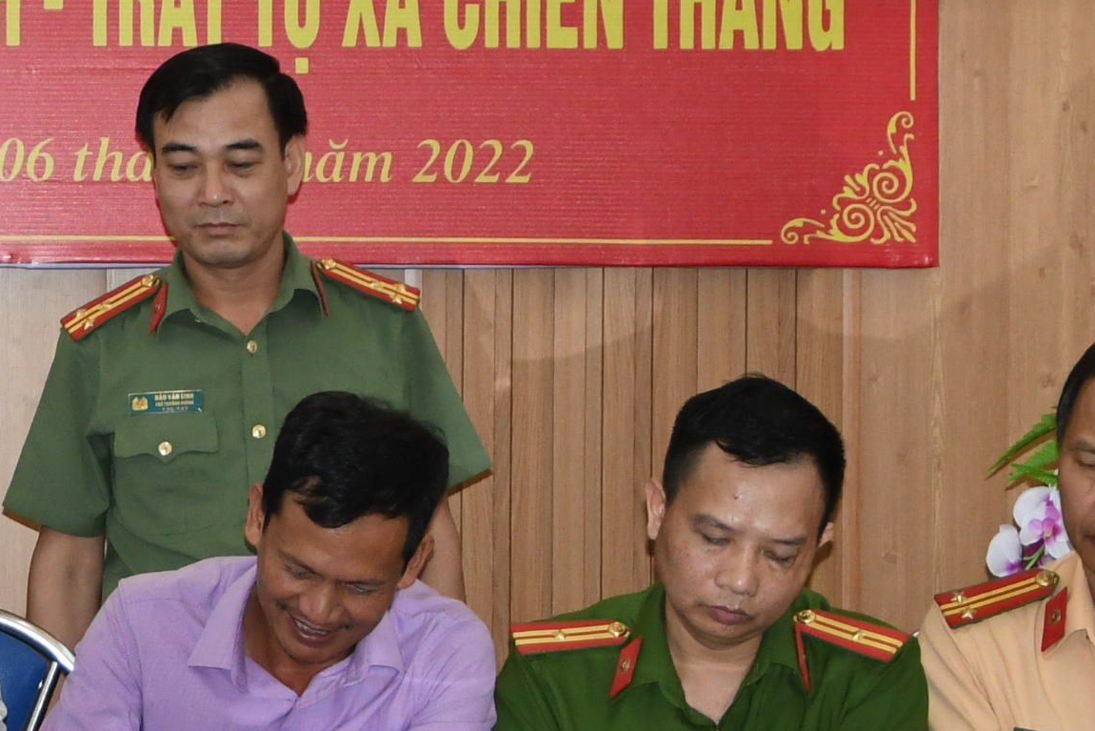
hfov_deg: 9.7
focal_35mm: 207
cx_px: -340
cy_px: 91
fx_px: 6297
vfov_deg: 6.6
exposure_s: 1/200
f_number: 4.5
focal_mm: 38
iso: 1000
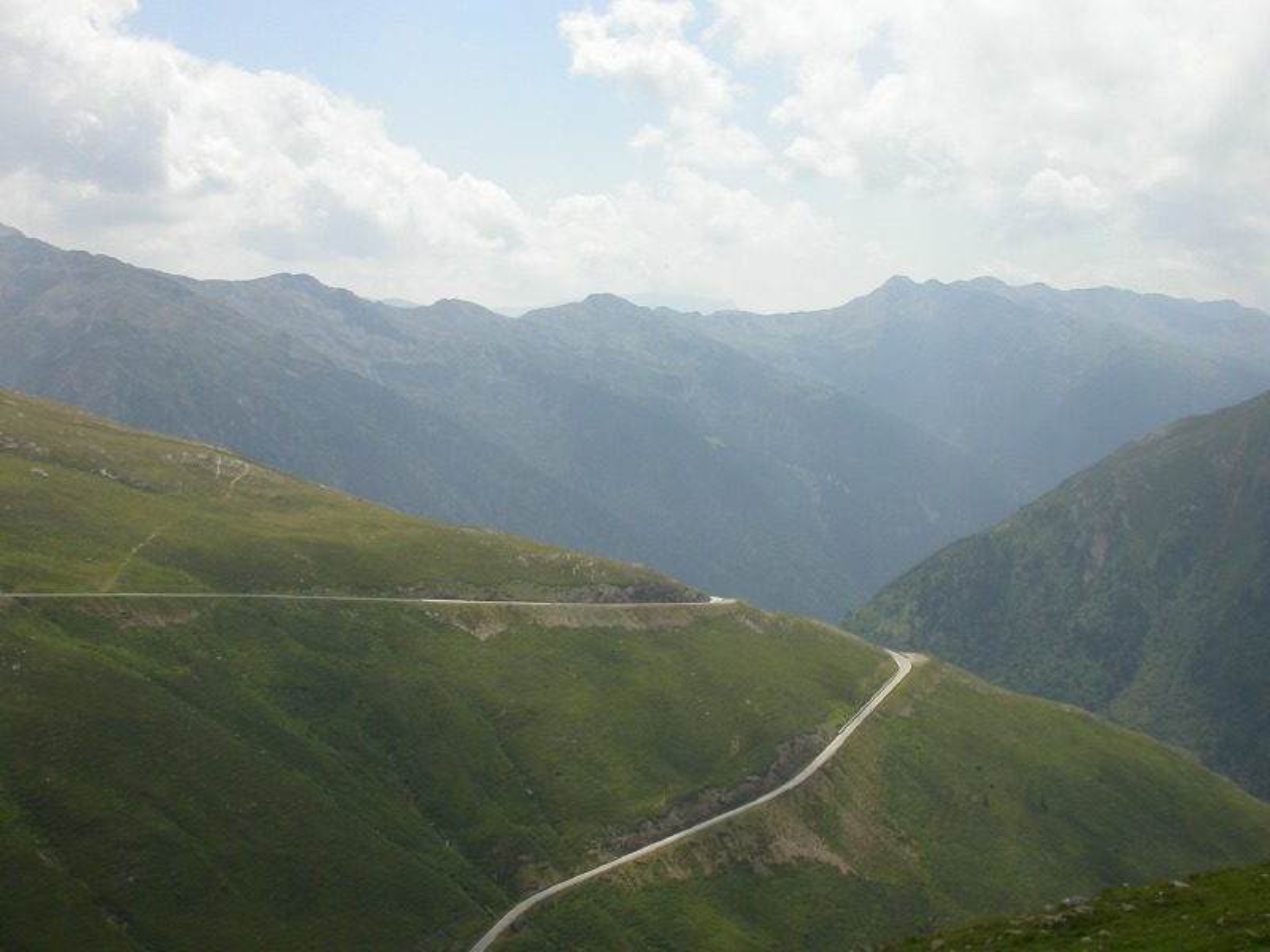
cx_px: 635
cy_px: 476
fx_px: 1834
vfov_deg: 29.1
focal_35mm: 50
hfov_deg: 38.2
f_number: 8.2
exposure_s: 1/287
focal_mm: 10.4
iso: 100
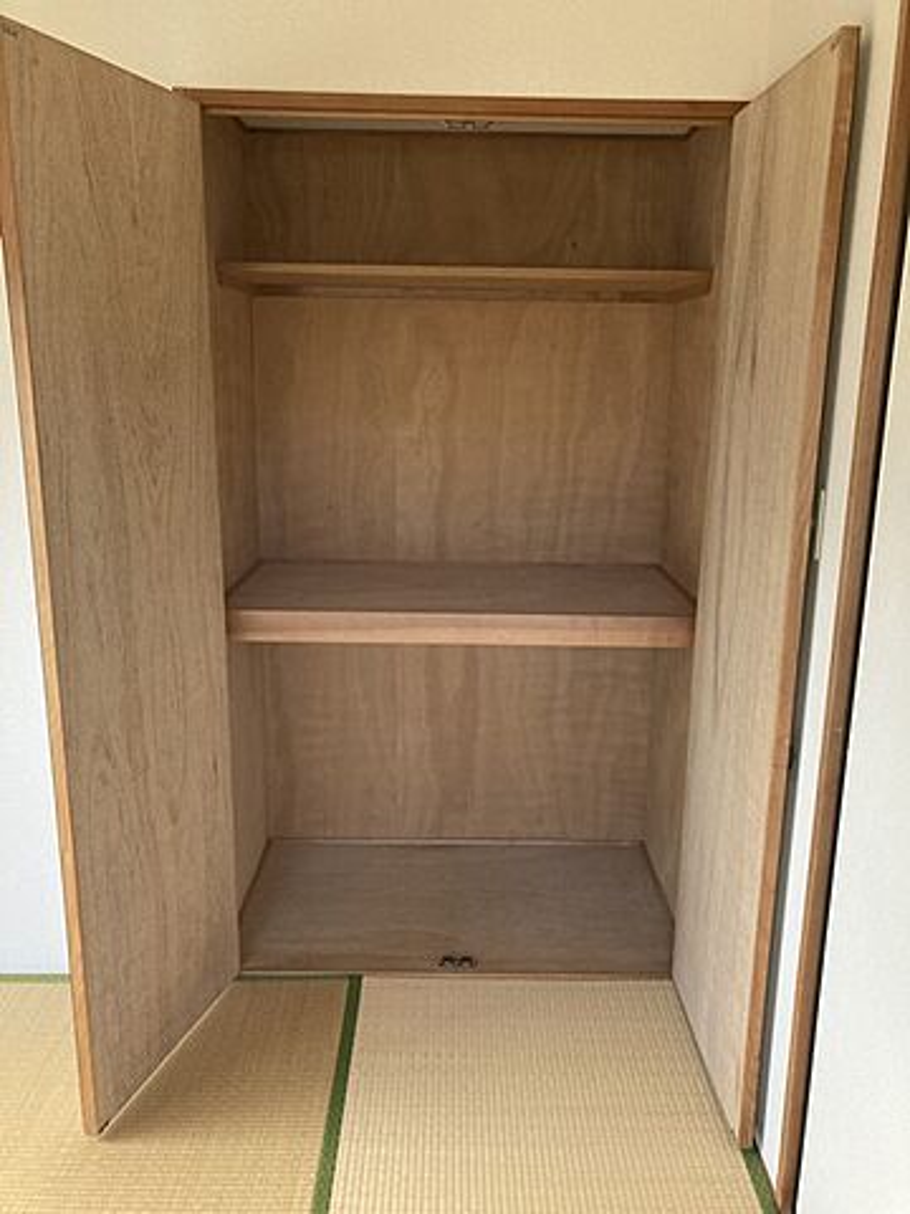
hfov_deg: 49.7
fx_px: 981
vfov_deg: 63.4
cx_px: 455
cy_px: 607
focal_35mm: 28
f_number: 1.8
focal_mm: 3.99
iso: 64
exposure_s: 1/121
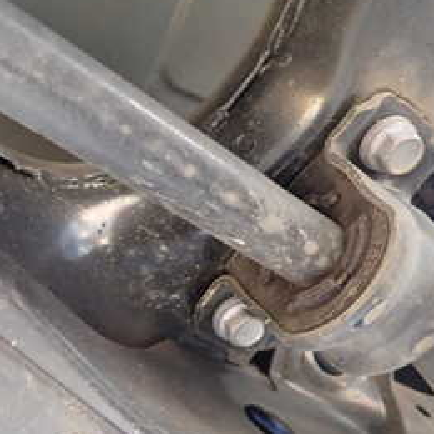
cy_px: 339
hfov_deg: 31.8
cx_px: 45
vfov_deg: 32.6
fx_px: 723
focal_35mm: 51
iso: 250
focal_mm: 4.5
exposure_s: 1/30
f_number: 2
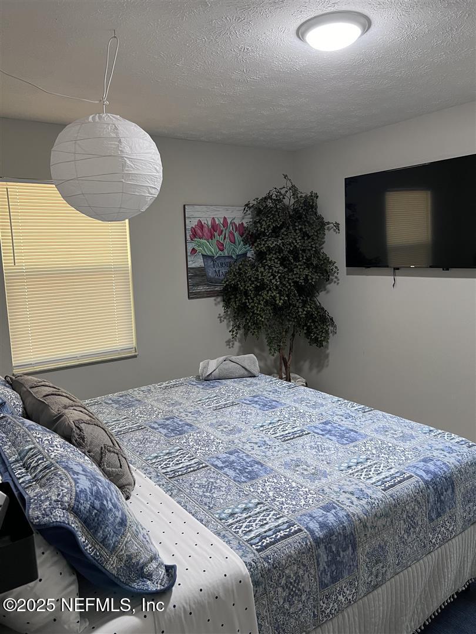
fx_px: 477
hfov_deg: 53.1
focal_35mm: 26
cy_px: 317
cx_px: 238
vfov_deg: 67.3
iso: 160
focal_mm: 5.7
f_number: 1.5
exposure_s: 1/60
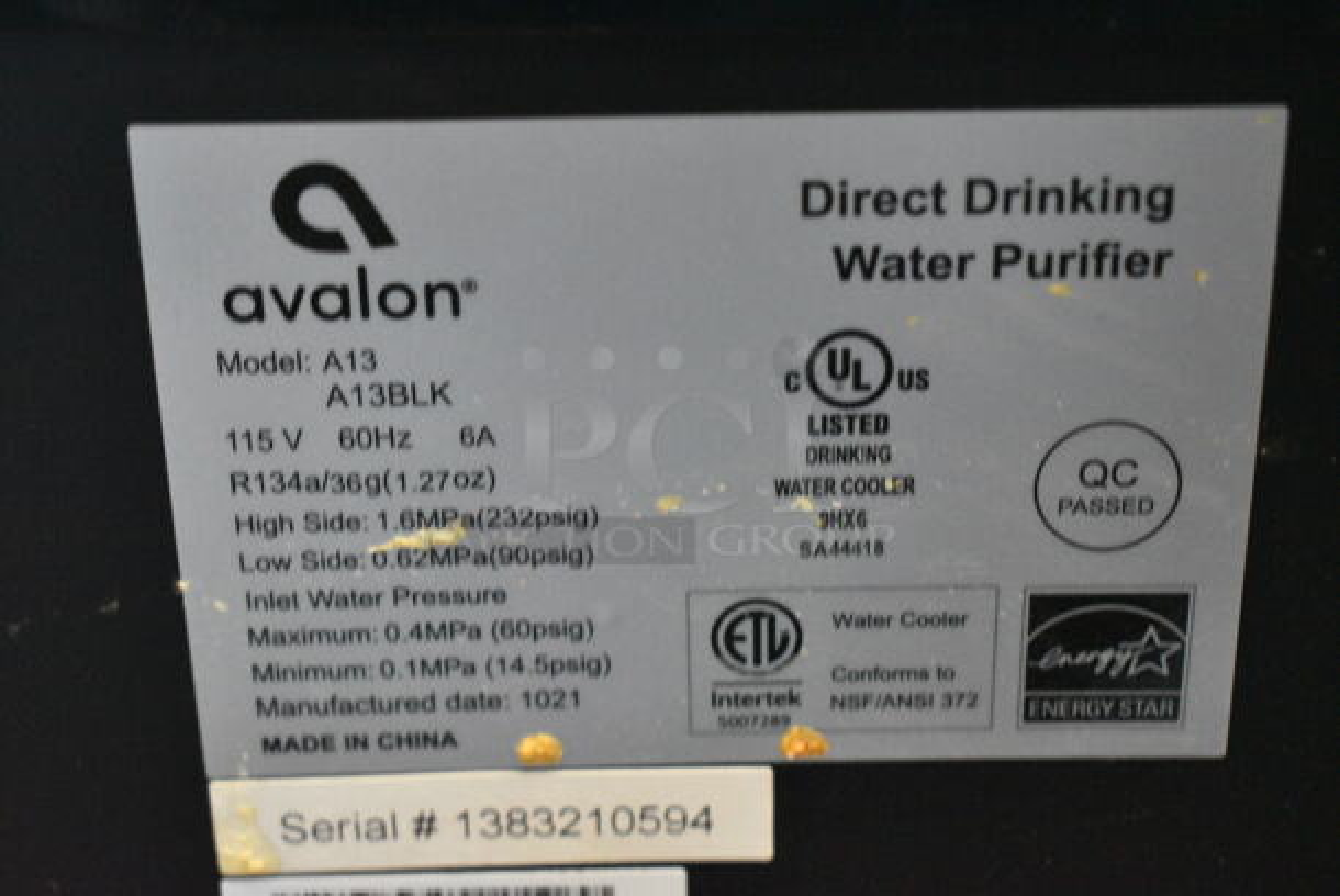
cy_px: 448
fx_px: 2515
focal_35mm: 68
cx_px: 670
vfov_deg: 20.2
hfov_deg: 29.8
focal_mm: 45
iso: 7200
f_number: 5
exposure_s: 1/80
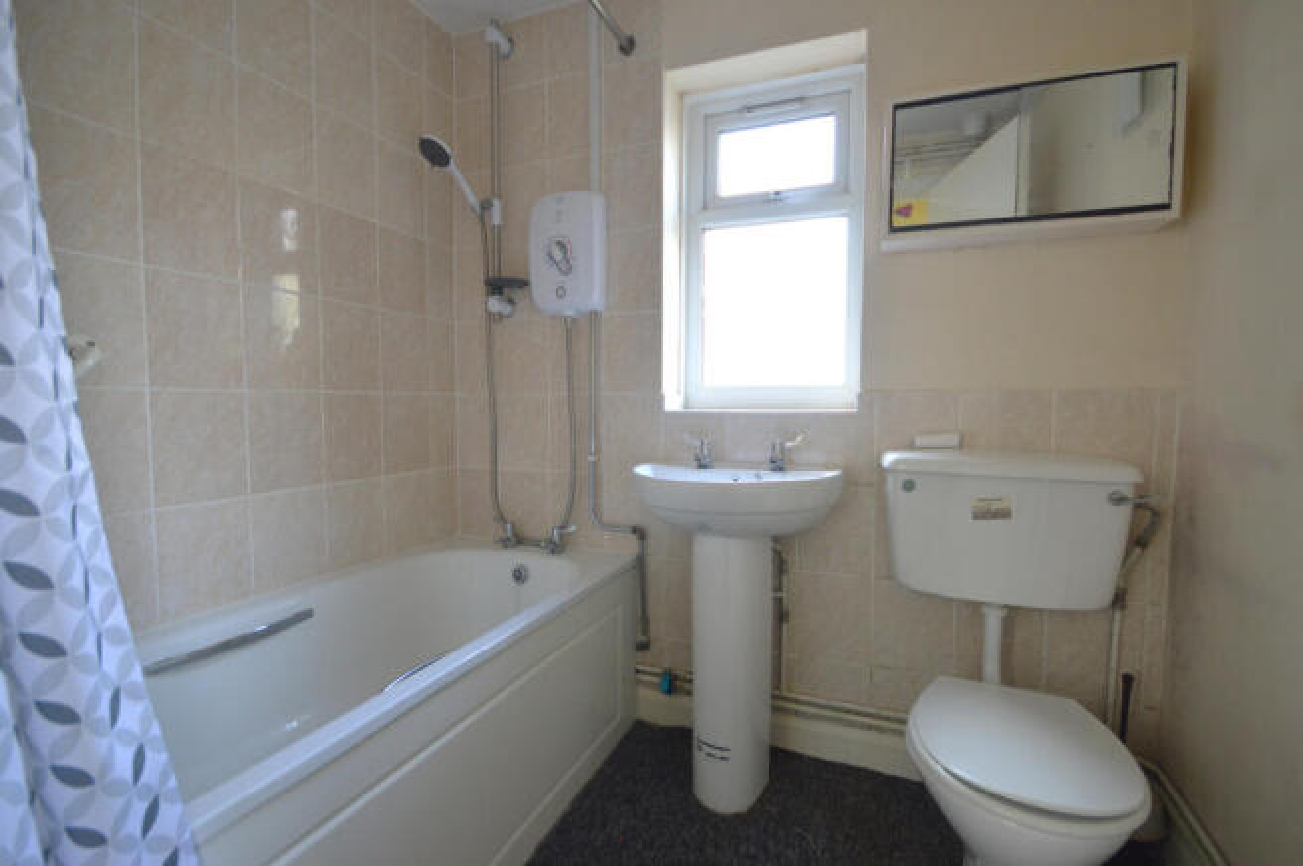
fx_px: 542
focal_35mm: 15
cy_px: 433
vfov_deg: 77.2
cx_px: 652
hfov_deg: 100.4
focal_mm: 10
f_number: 4
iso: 720
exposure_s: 1/60
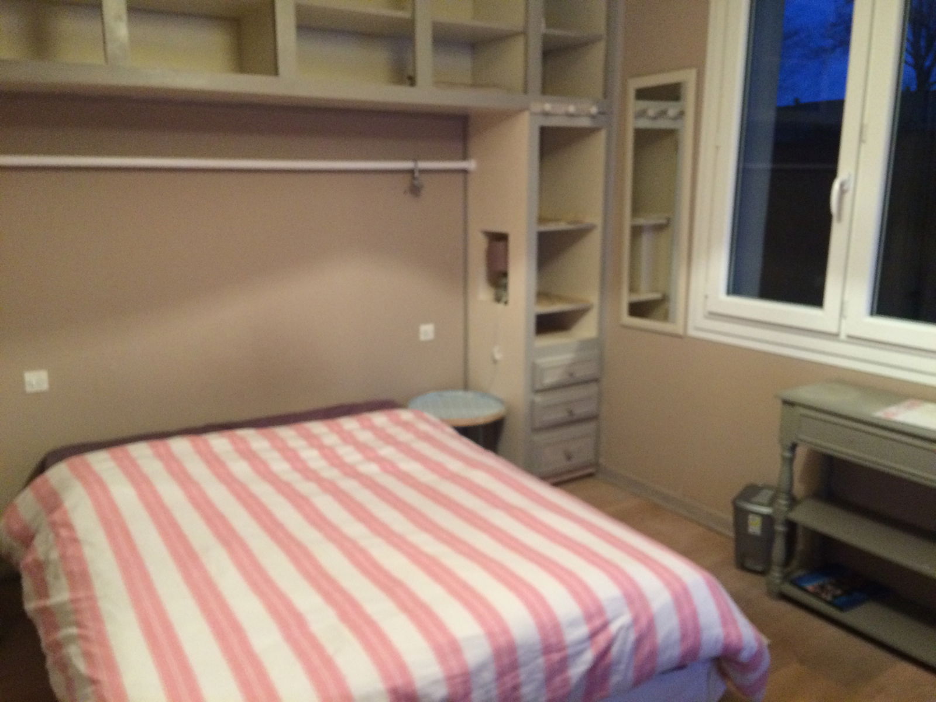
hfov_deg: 61.7
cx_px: 468
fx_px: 784
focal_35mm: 29
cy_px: 351
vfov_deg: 48.2
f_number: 2.2
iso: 320
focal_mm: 4.15
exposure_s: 1/33
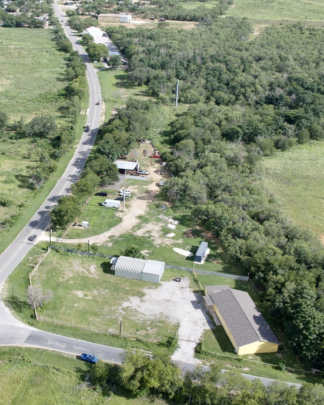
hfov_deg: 30.2
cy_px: 227
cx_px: 69
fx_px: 587
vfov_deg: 38.0
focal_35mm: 49
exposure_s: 1/1000
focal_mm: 12.29
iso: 110
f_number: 2.8
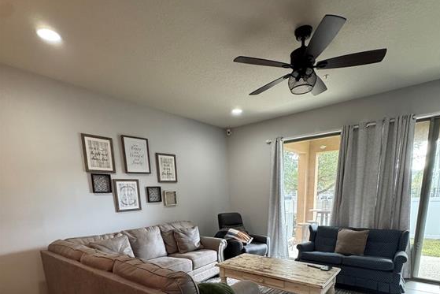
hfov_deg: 83.9
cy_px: 245
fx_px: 244
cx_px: 225
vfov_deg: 56.3
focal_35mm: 20
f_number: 2.2
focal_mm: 2.22
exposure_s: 1/60
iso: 250
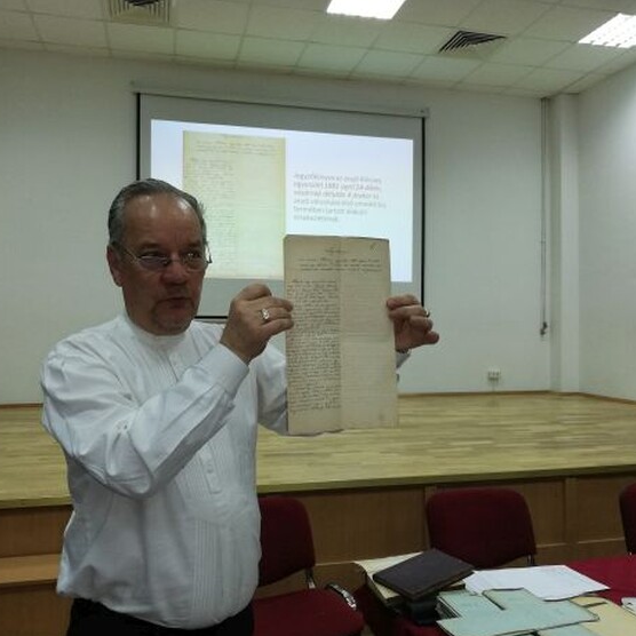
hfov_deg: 52.5
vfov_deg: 52.5
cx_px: 321
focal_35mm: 31
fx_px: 644
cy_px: 321
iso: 200
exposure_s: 1/50
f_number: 2.2
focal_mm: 3.81
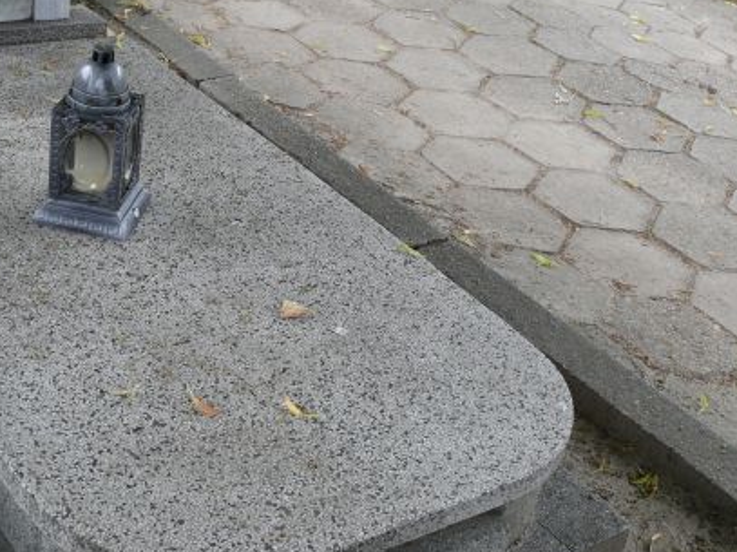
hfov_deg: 34.7
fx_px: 1171
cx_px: 261
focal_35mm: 55
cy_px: 281
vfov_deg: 26.5
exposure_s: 1/100
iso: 100
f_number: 2.8
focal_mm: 7.4
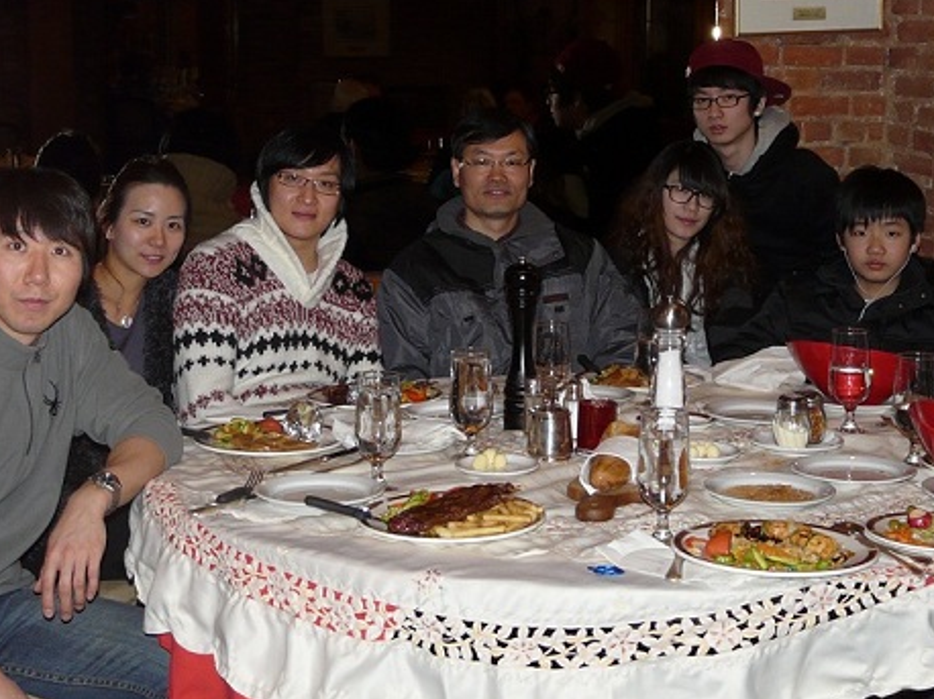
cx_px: 435
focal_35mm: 63
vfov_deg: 23.1
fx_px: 1699
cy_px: 215
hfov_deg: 30.7
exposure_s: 1/40
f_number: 3.2
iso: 160
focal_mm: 7.4
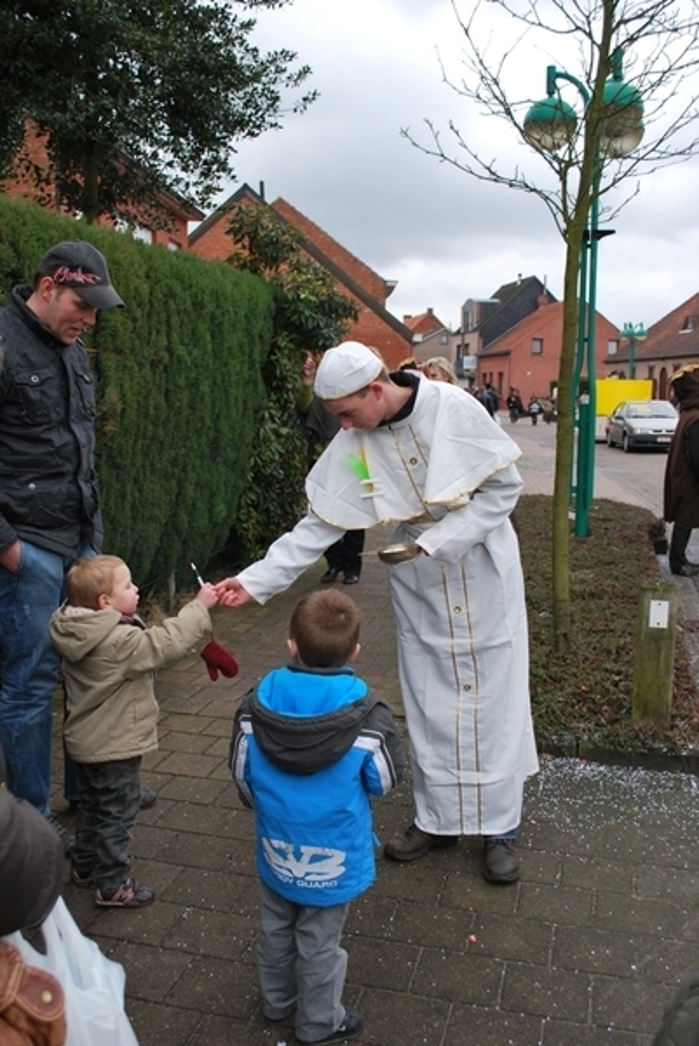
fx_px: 959
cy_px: 523
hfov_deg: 40.0
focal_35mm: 33
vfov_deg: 57.2
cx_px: 350
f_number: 5.6
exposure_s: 1/125
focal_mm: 22
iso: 200
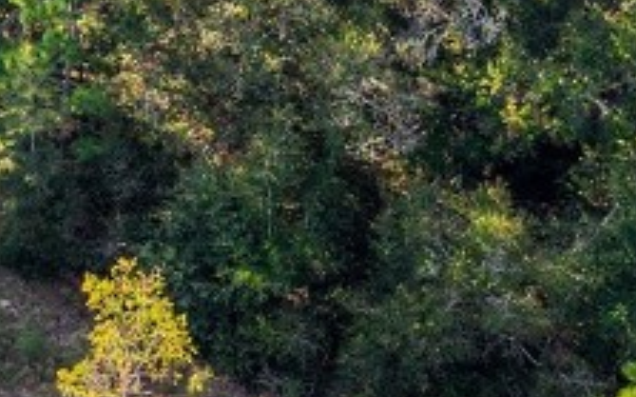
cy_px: 26
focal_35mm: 117
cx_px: -322
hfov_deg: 16.3
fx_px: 2026
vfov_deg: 11.1
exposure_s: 1/1600
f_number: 1.8
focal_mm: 8.67
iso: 410
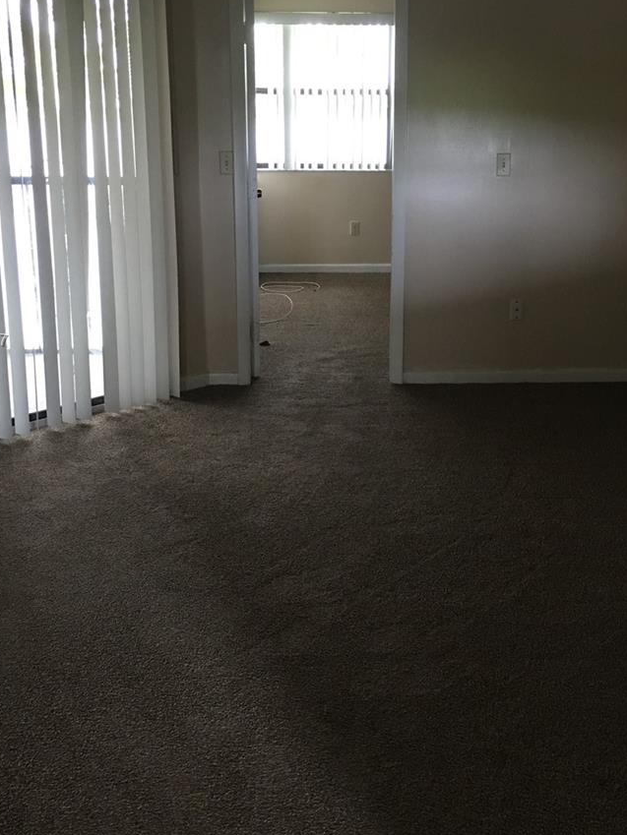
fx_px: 990
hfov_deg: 35.1
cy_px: 342
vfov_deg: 45.6
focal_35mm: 41
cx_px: 365
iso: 100
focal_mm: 4.15
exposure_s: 1/15
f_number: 2.2
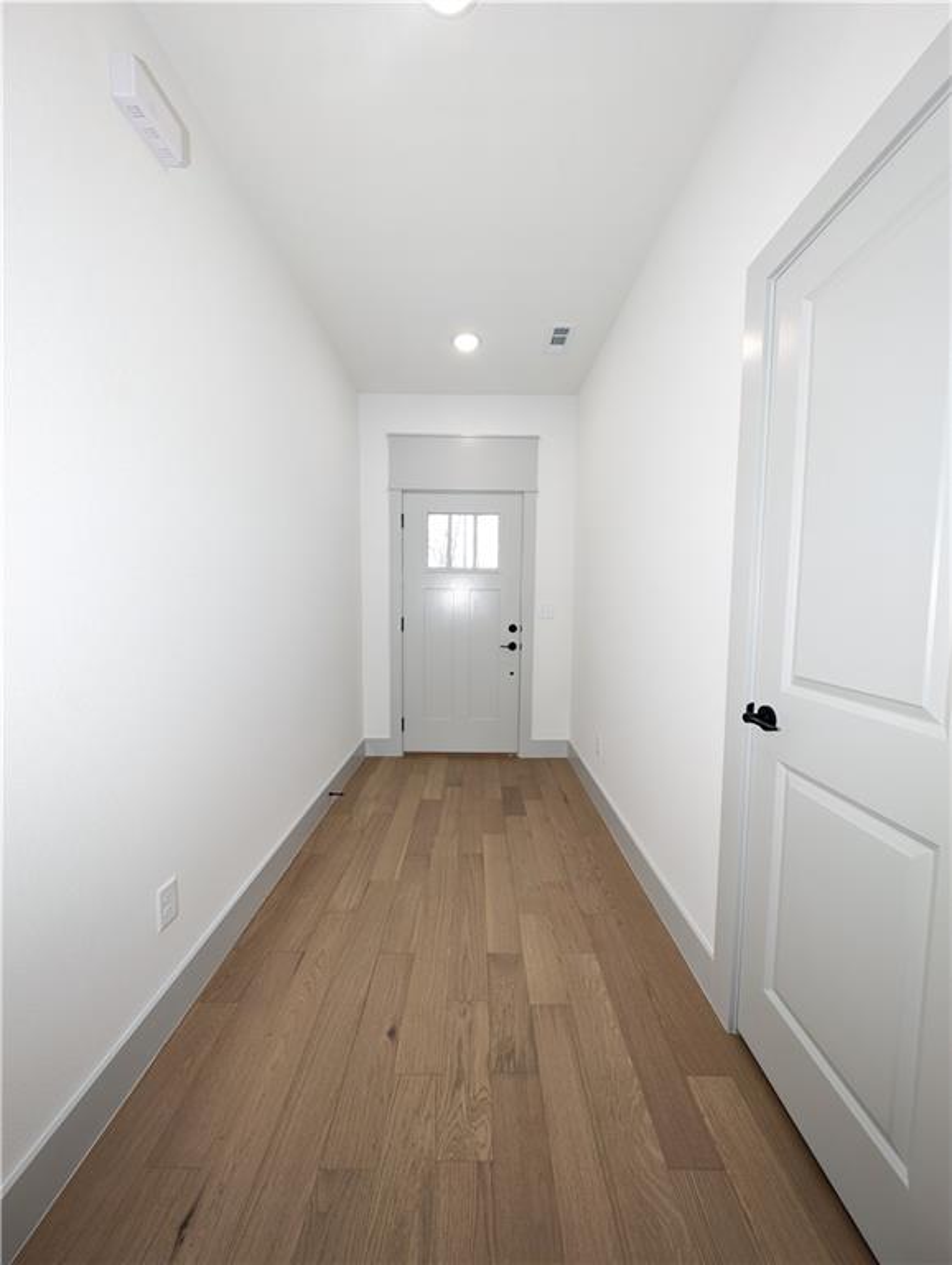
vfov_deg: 110.5
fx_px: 439
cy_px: 632
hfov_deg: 94.6
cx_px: 476
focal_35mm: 12
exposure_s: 1/40
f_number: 1.95
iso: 43
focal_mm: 2.23
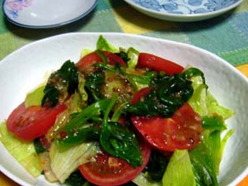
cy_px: 108
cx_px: 111
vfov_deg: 34.3
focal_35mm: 42
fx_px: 301
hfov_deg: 44.7
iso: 80
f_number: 2.8
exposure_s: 1/8
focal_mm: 5.8
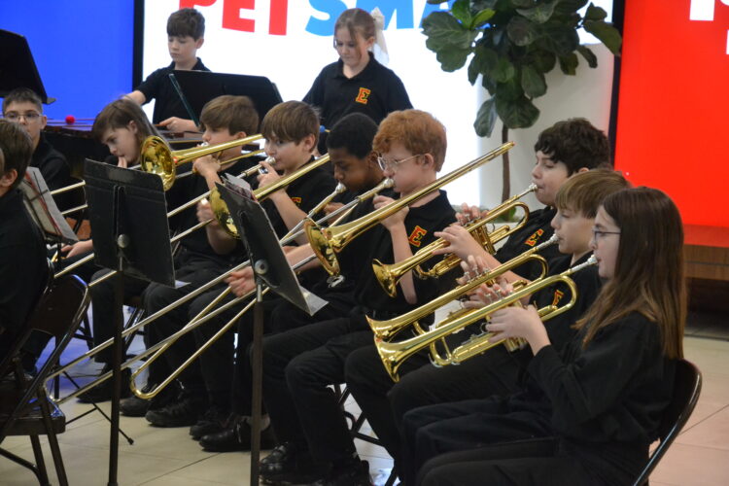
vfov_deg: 13.0
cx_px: 364
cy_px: 243
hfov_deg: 19.5
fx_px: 2126
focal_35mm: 105
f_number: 4.5
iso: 3200
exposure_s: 1/125
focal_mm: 70
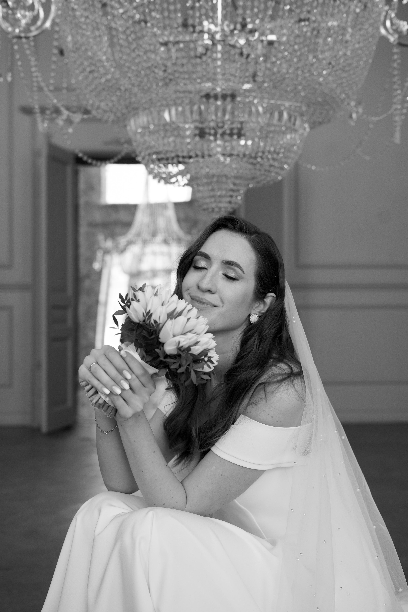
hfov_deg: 27.0
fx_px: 850
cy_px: 306
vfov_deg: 39.6
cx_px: 204
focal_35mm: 50
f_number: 3.5
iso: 1000
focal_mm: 50
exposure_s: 1/320
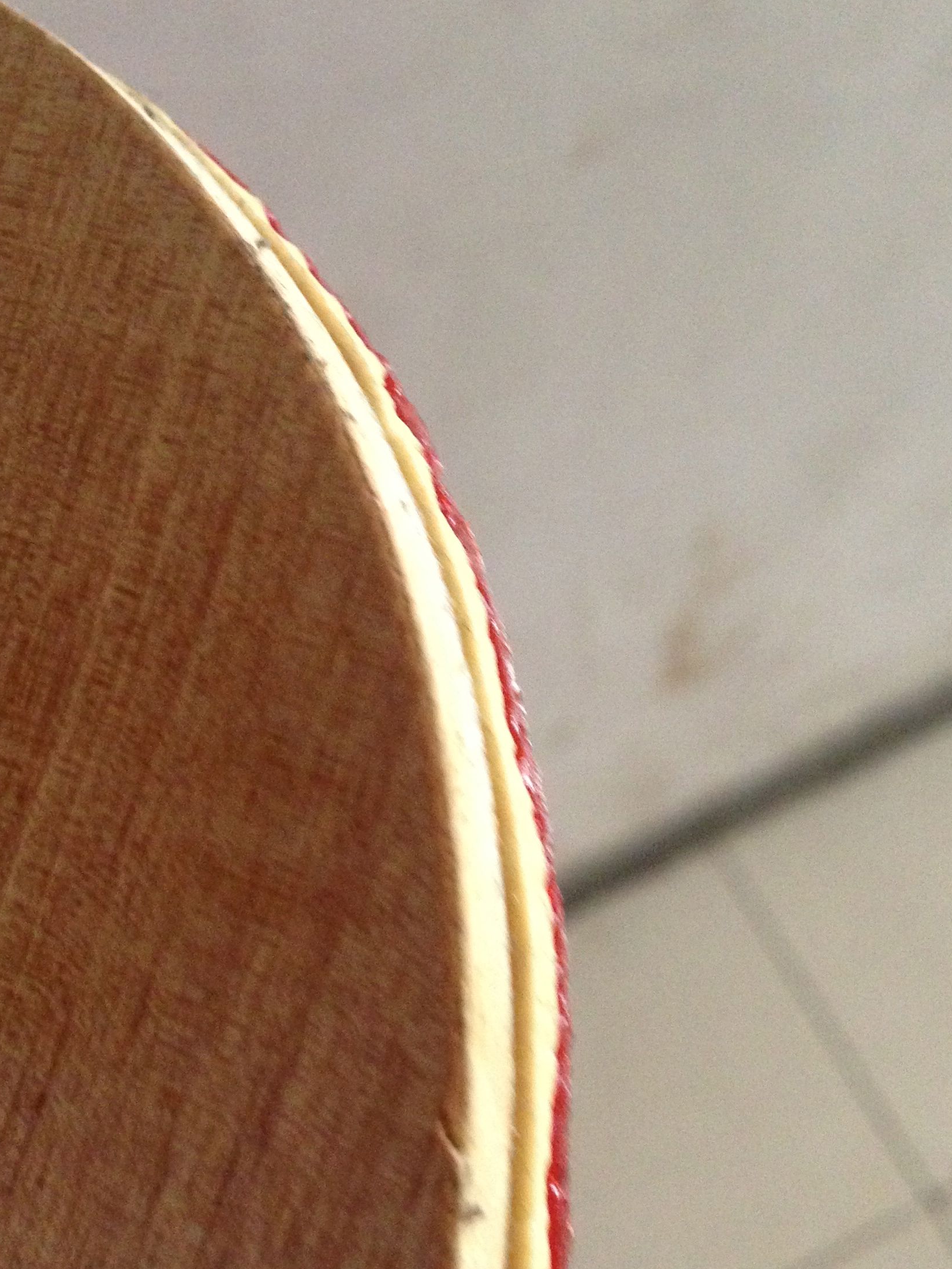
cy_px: 700
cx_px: 445
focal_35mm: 49
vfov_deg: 38.9
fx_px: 1796
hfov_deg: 29.7
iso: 400
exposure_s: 1/15
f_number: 2.4
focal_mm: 4.13
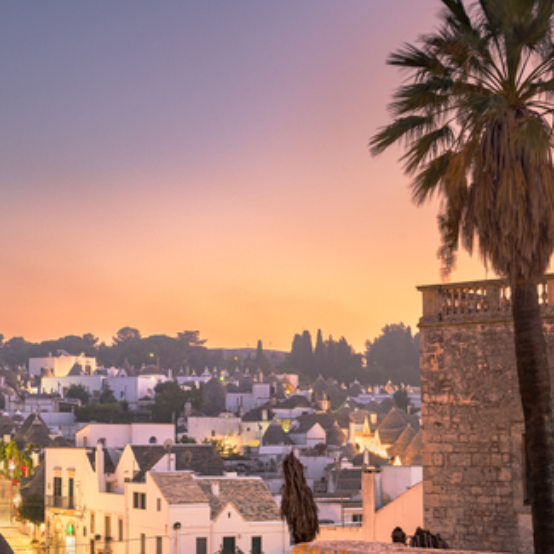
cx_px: 130
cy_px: 332
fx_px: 1213
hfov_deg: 25.4
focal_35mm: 67
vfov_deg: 25.7
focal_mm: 40
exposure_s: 13
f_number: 11
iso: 64
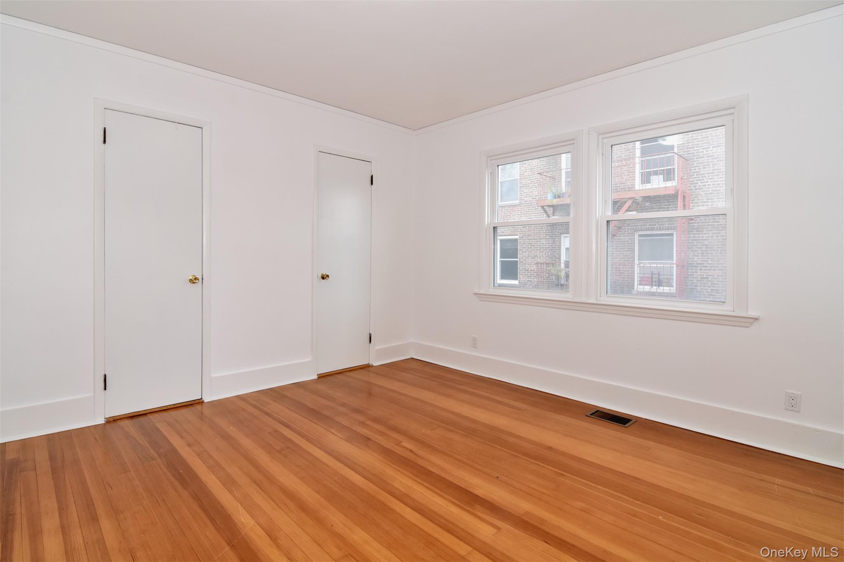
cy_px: 281
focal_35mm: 16
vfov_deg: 72.0
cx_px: 422
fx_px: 387
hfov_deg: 95.0
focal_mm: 11
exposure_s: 1/100
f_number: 8
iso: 640
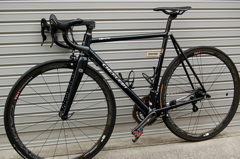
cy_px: 80
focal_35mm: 48
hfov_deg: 41.2
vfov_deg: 28.0
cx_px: 120
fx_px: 319
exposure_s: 1/160
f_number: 6.3
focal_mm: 32
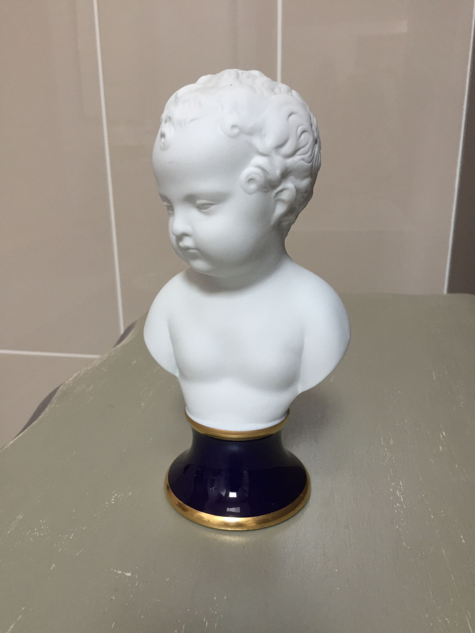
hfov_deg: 48.2
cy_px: 316
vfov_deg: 61.7
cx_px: 238
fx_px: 531
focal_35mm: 29
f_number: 2.2
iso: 125
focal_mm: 4.15
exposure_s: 1/33
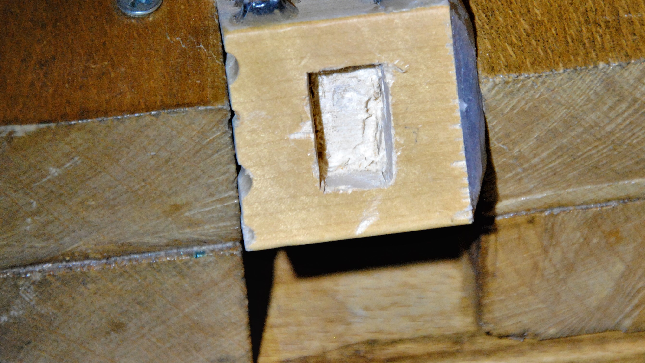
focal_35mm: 239
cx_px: 358
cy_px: 75
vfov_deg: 5.1
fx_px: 4083
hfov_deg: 9.0
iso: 1600
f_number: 5.6
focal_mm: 105
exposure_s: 1/50
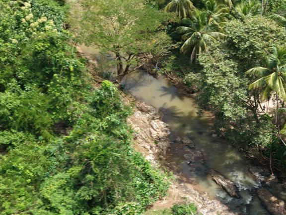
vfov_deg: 28.5
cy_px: 169
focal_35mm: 50
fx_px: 413
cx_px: 242
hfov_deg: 36.4
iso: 100
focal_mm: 8.67
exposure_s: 1/30
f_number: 1.8
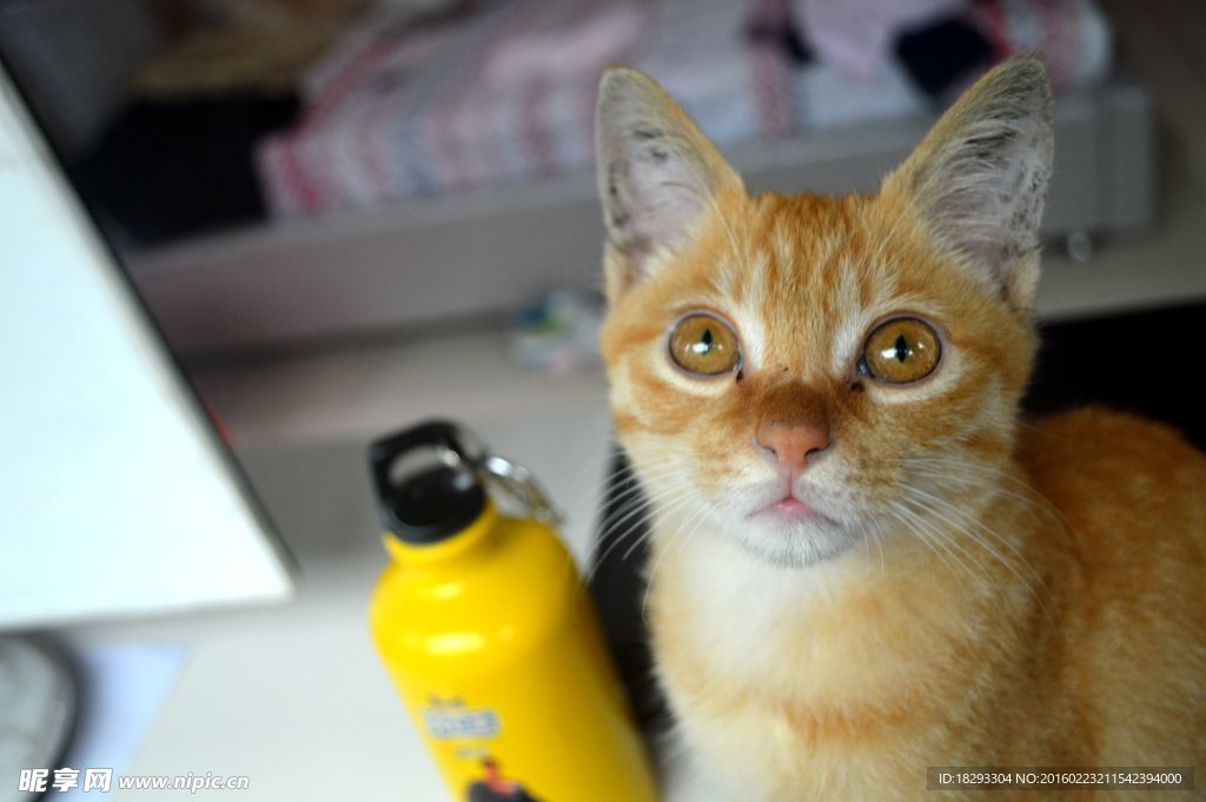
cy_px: 401
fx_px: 1205
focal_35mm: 36
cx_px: 603
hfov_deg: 53.2
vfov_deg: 36.8
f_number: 4
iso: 400
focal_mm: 24
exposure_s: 1/30
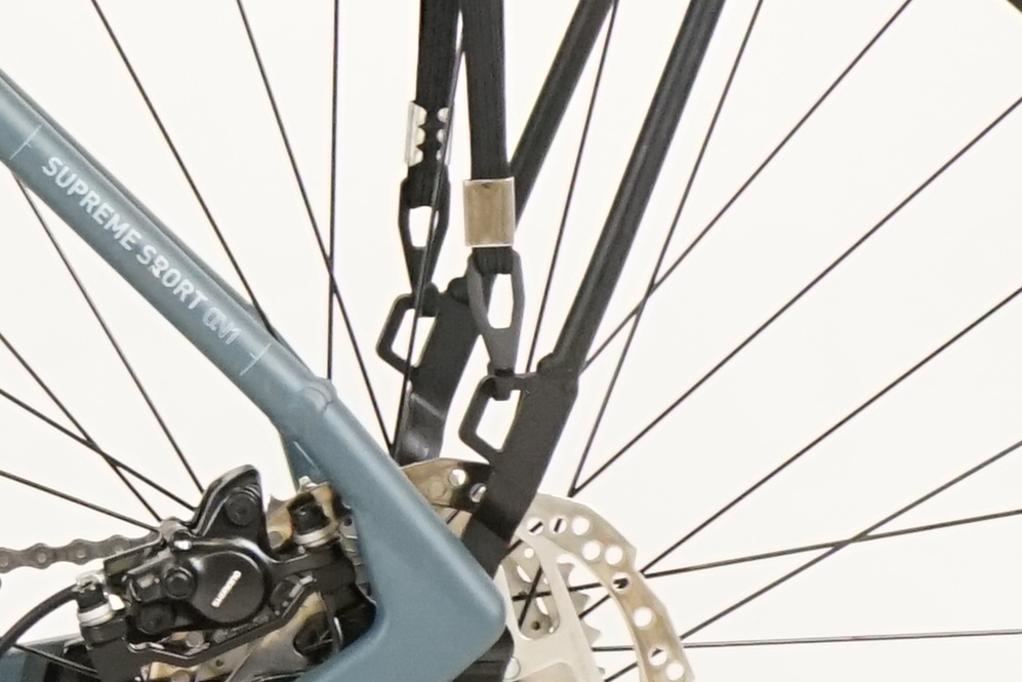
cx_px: -1359
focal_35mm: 319
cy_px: 28
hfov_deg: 6.2
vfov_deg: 4.3
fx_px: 9057
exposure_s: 1/200
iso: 3200
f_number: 5.6
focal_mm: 53
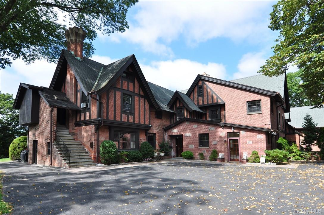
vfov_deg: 59.3
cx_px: 162
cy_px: 108
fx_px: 189
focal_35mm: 21
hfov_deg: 81.3
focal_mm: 14
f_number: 10
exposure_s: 1/250
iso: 200
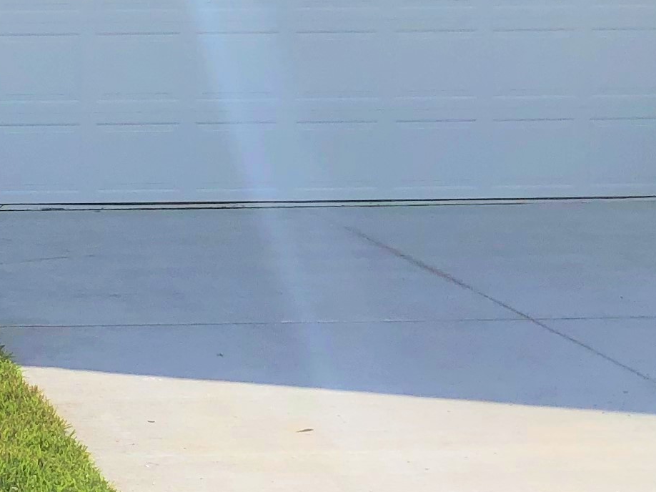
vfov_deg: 12.0
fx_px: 2330
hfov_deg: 15.2
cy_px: 89
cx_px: -216
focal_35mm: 123
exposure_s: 1/3436
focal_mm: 4
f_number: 1.8
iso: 20
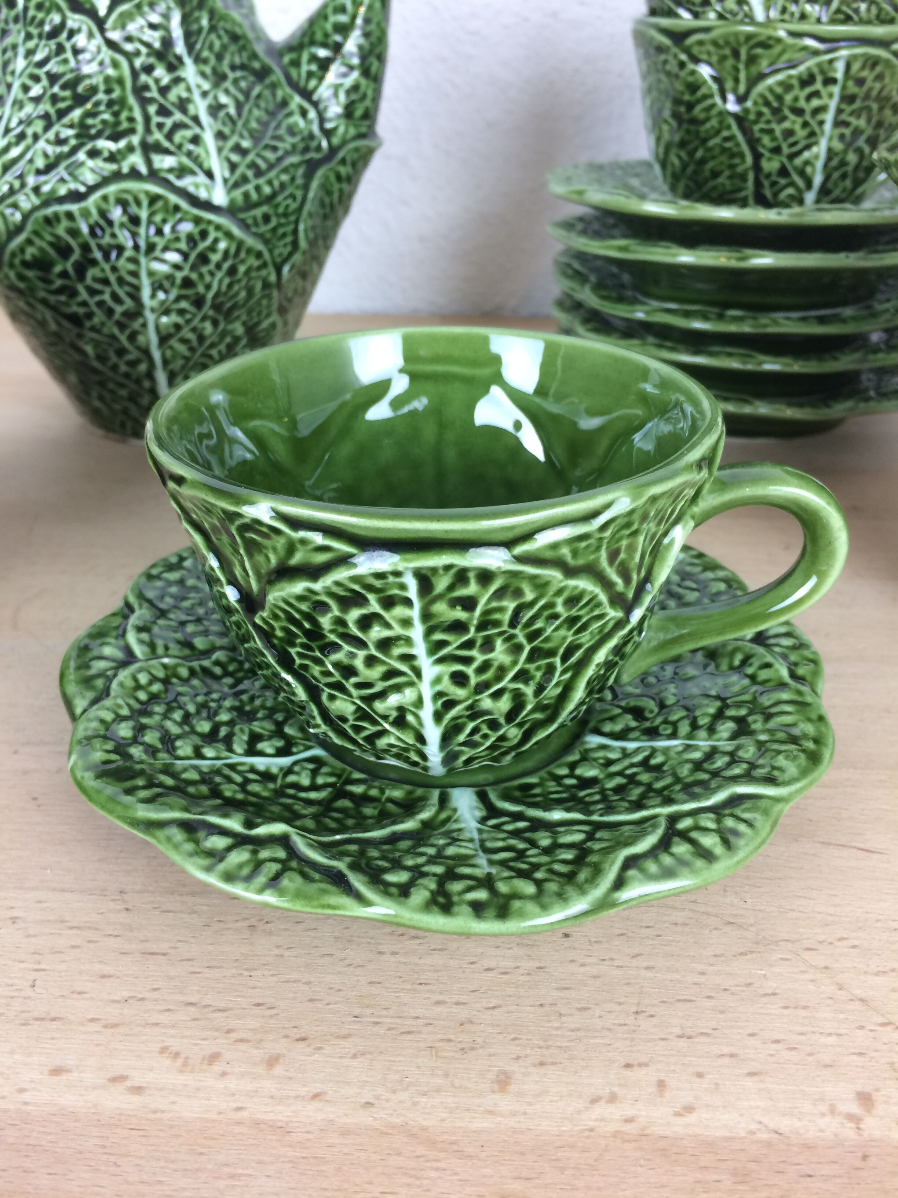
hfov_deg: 48.2
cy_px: 599
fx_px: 1003
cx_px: 449
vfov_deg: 61.7
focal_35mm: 29
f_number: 2.2
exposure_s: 1/33
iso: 50
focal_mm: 4.15
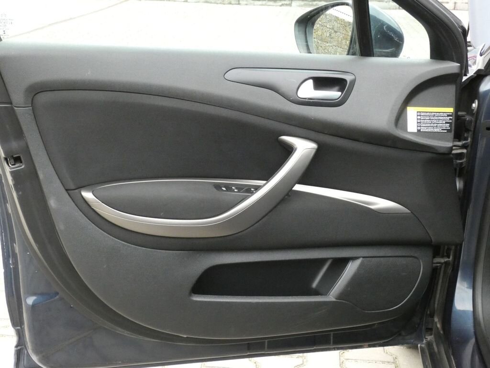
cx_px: 245
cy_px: 184
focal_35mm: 50
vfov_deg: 29.1
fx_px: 708
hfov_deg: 38.2
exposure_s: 1/80
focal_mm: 9
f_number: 5.6
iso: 1250
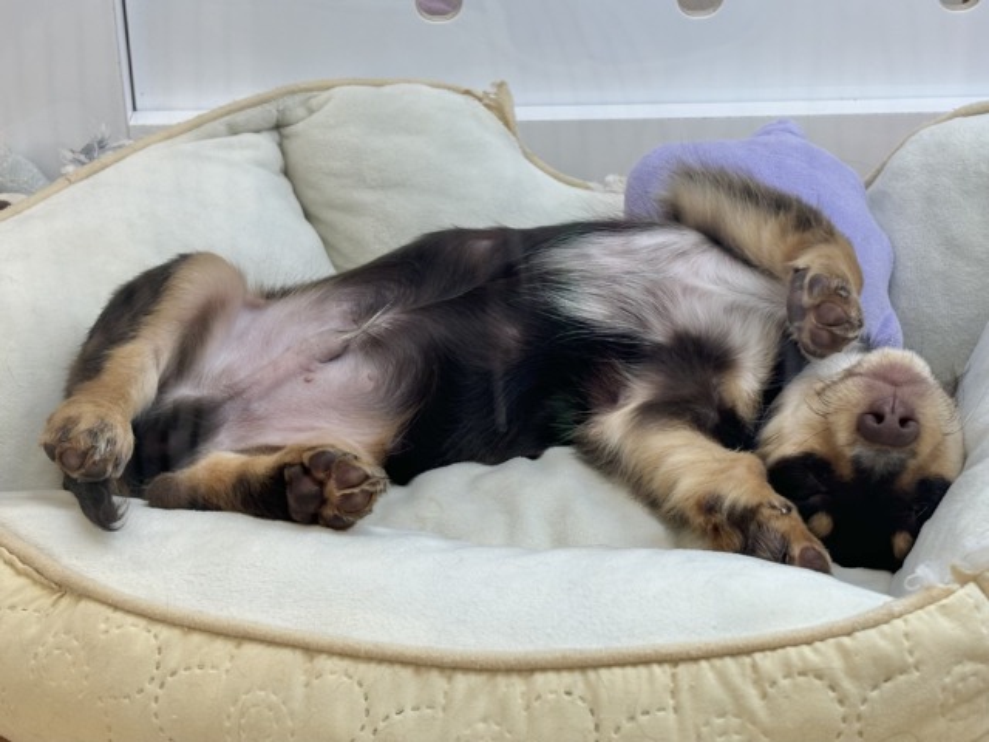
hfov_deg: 36.8
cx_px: 494
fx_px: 1486
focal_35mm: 52
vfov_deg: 28.0
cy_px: 371
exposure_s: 1/100
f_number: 1.6
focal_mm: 5.96
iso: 40
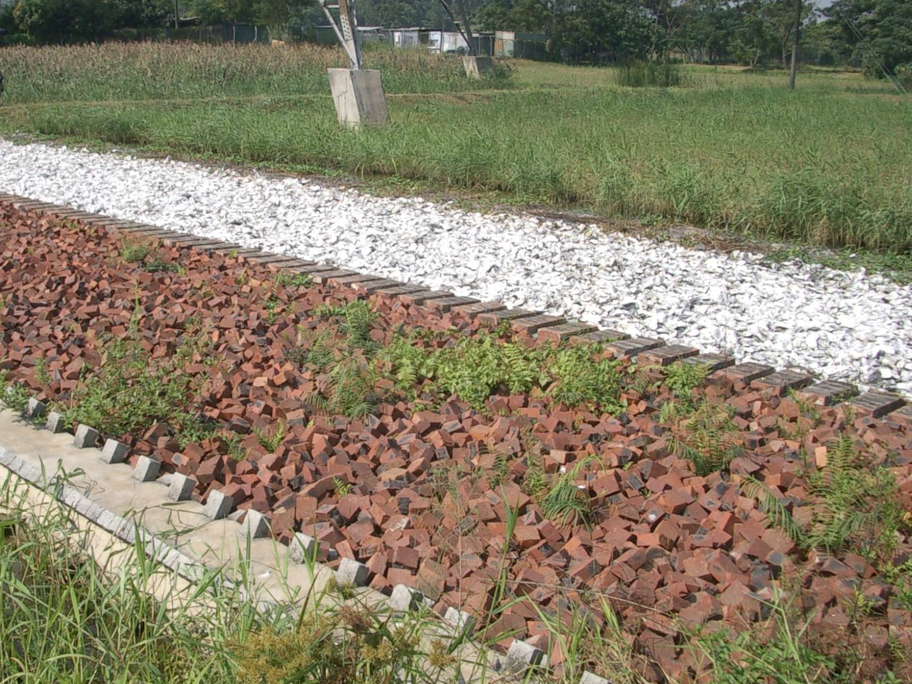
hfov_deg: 41.9
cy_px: 318
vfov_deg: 32.2
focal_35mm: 45
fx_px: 1186
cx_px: 369
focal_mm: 5.8
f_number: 4.3
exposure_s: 1/500
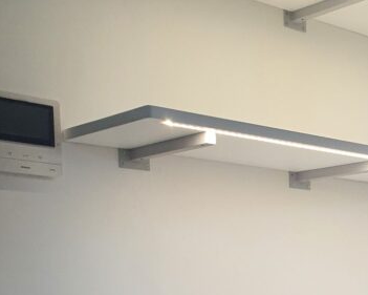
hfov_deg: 24.3
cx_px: 384
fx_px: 806
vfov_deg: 19.5
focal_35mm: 74
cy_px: 352
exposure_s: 1/50
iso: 200
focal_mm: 4.3
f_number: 2.4
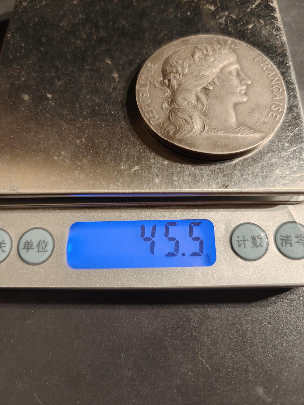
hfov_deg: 58.9
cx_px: 152
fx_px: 269
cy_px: 202
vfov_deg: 73.9
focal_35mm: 23
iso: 250
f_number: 1.6
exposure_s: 1/136
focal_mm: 6.06
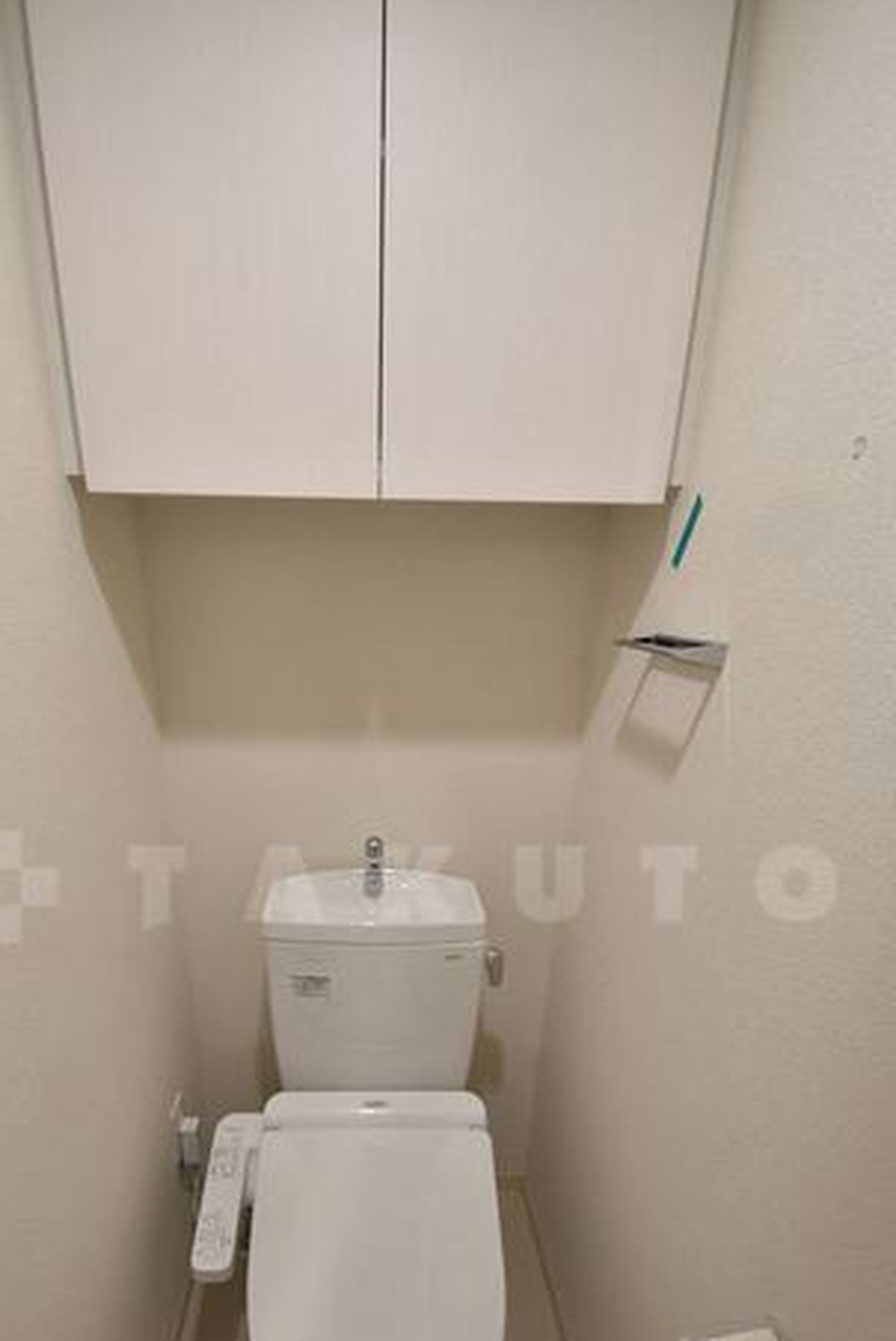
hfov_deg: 70.2
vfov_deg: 90.1
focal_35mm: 17
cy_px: 887
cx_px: 392
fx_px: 634
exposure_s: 1/13
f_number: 4.5
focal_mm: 8
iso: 180
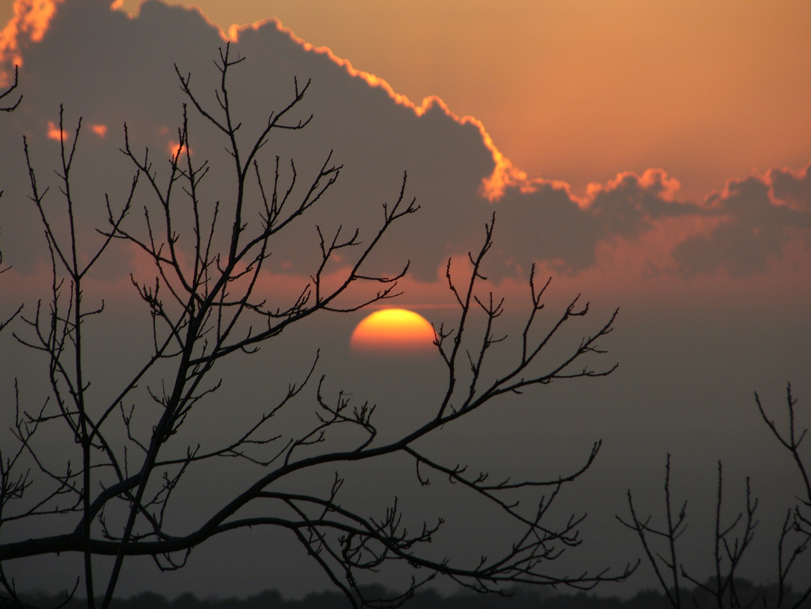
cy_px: 304
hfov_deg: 4.7
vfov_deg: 3.5
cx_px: 406
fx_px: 9840
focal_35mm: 420
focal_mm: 104.7
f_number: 4.6
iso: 100
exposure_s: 1/250
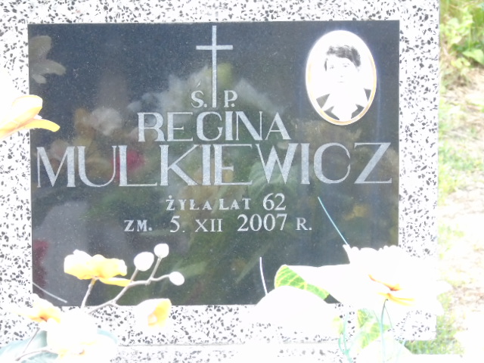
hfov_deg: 10.6
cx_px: 242
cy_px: 182
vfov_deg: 8.0
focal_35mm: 186
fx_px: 2601
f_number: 5
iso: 640
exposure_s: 1/60
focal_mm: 33
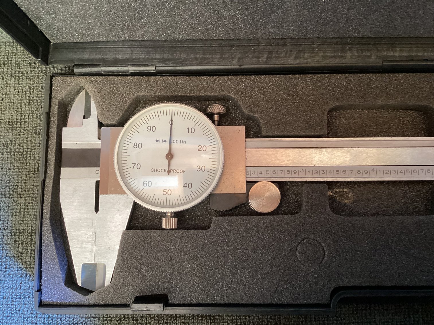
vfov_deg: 45.4
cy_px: 162
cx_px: 217
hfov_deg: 58.3
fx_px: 389
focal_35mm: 31
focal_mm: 3.3
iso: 320
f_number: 2.4
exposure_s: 1/25
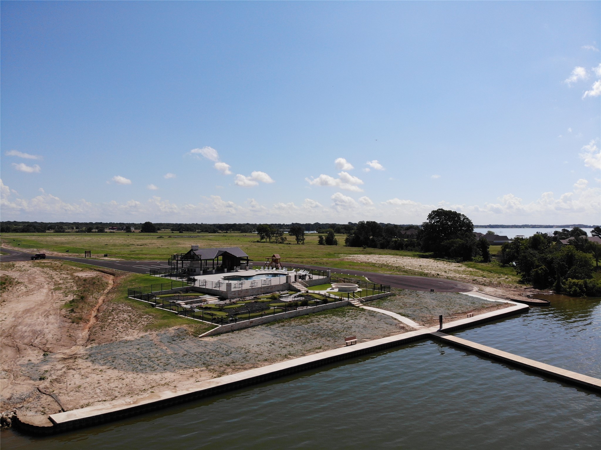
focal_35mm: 24
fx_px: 416
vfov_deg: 56.8
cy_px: 225
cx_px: 300
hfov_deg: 71.6
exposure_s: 1/2070
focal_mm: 4.5
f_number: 2.8
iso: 102
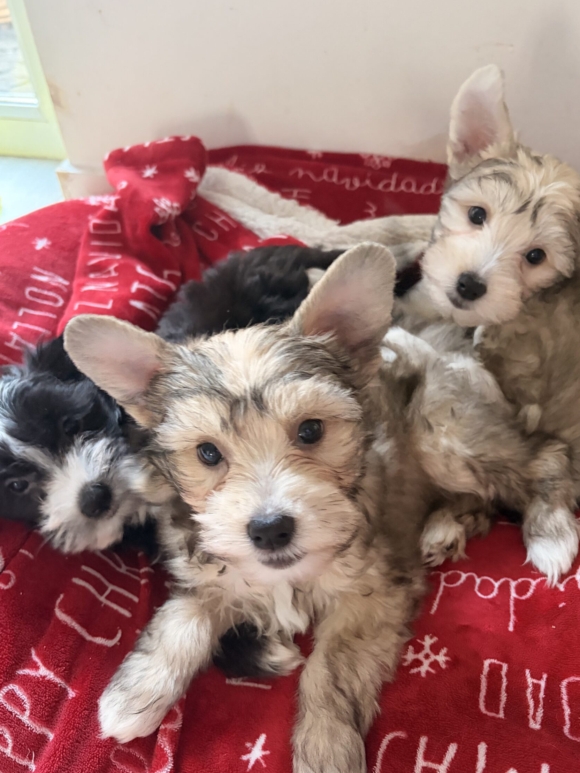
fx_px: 670
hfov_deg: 46.8
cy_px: 411
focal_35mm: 30
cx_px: 294
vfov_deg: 59.9
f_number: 1.6
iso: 500
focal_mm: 5.96
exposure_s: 1/48
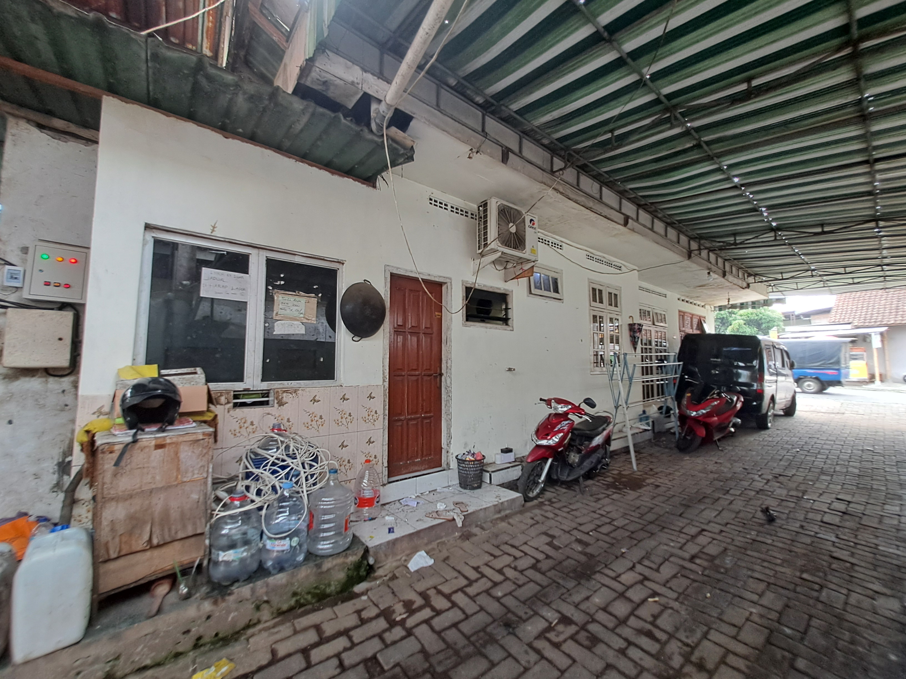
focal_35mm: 13
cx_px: 453
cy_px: 340
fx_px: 340
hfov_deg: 106.2
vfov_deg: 89.9
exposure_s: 1/50
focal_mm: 1.42
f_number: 2.2
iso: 80
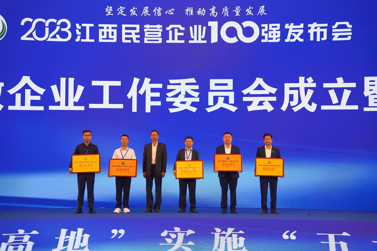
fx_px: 733
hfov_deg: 28.8
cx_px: 188
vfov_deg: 19.5
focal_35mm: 70
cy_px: 126
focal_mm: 70
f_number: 4
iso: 320
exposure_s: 1/160
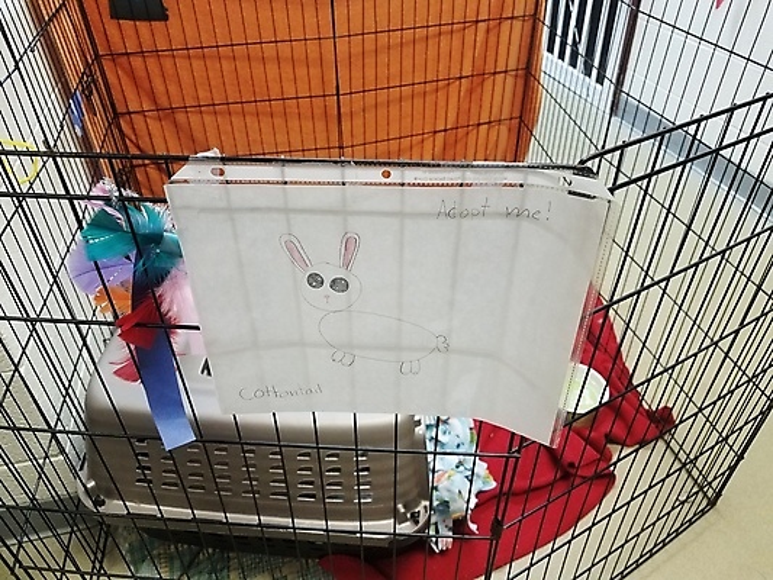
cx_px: 386
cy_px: 290
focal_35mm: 26
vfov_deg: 53.1
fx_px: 581
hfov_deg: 67.3
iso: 160
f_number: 1.7
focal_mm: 4.2
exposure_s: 1/40
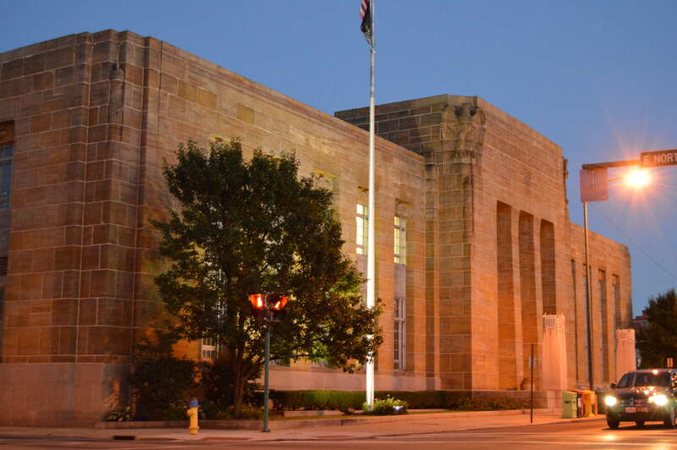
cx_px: 338
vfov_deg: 25.7
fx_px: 986
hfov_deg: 37.9
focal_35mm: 52
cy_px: 225
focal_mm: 35
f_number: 4.5
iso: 3200
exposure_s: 1/20
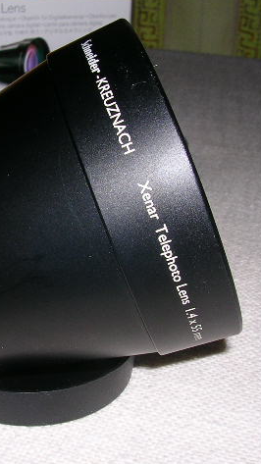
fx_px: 689
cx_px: 70
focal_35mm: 56
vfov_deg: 37.2
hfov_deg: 21.3
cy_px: 231
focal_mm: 5.8
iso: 50
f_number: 5.6
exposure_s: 1/60.1
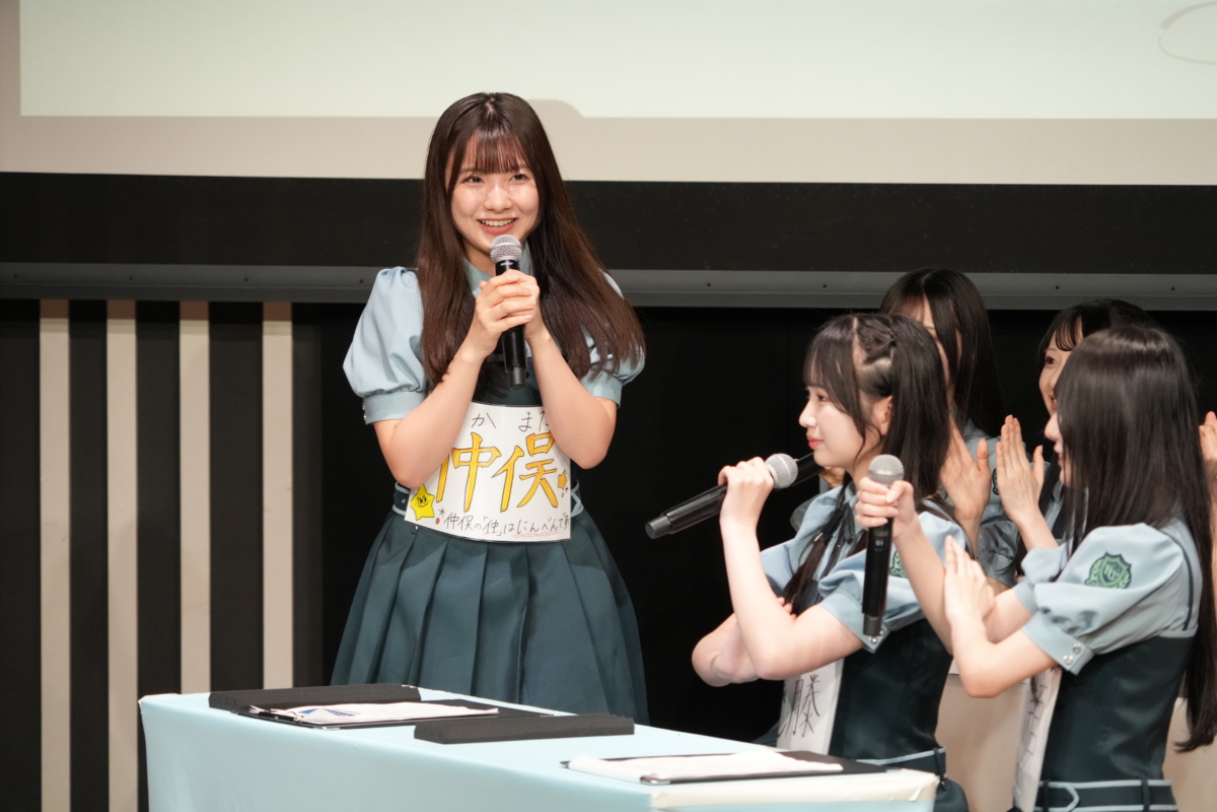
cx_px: 608
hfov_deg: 8.7
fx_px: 8011
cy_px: 406
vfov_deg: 5.8
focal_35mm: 237
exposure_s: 1/250
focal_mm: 237
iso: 3200
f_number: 6.3
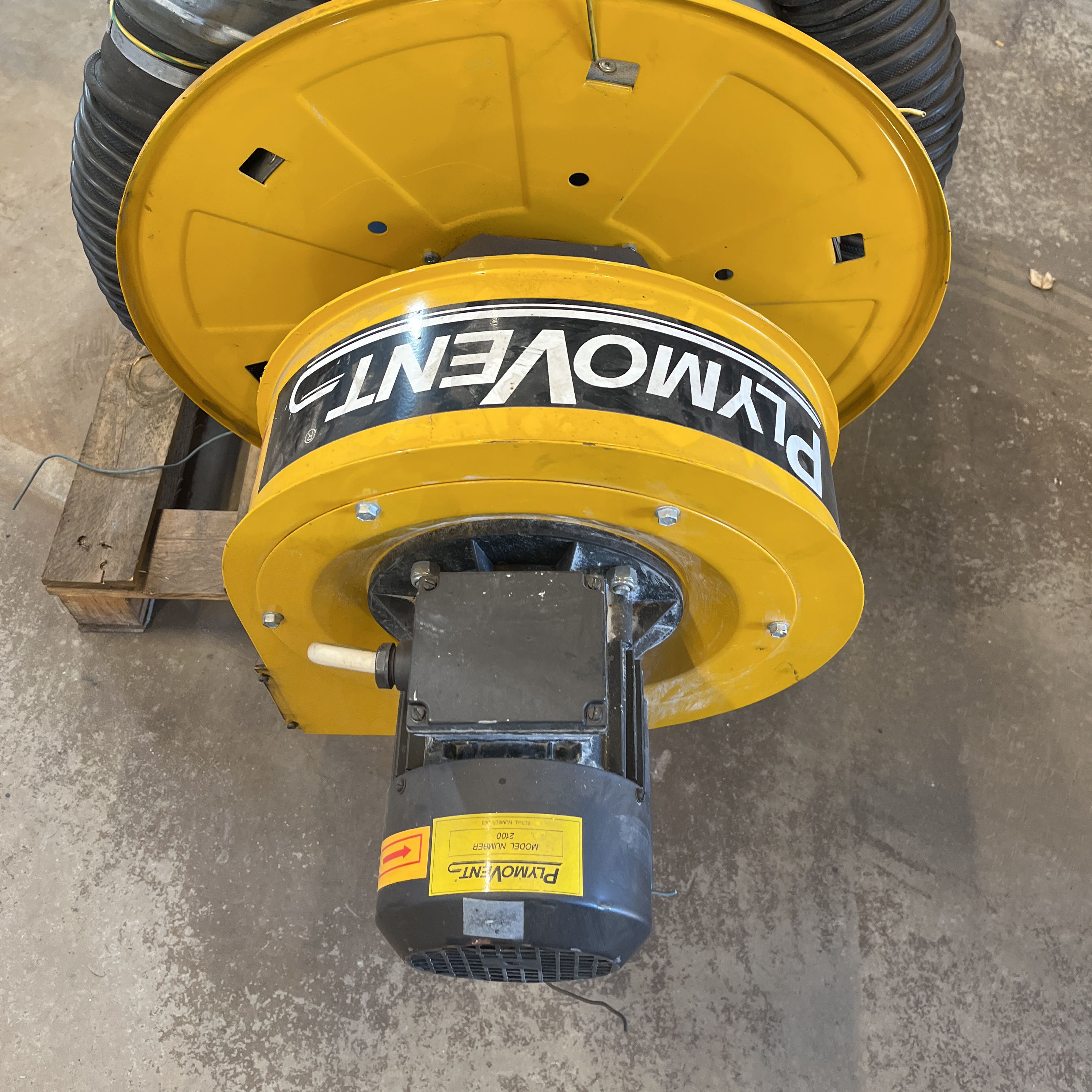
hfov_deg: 52.5
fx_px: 1106
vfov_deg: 52.0
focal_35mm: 31
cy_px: 410
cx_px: 547
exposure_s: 1/50
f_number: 1.6
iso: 80
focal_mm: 5.1
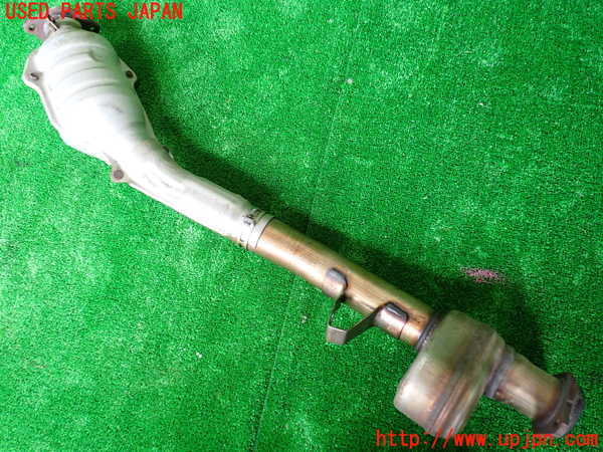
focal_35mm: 30
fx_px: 523
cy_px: 226
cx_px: 302
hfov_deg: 60.0
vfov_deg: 46.8
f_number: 2.3
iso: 400
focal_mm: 5.4
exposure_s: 1/30
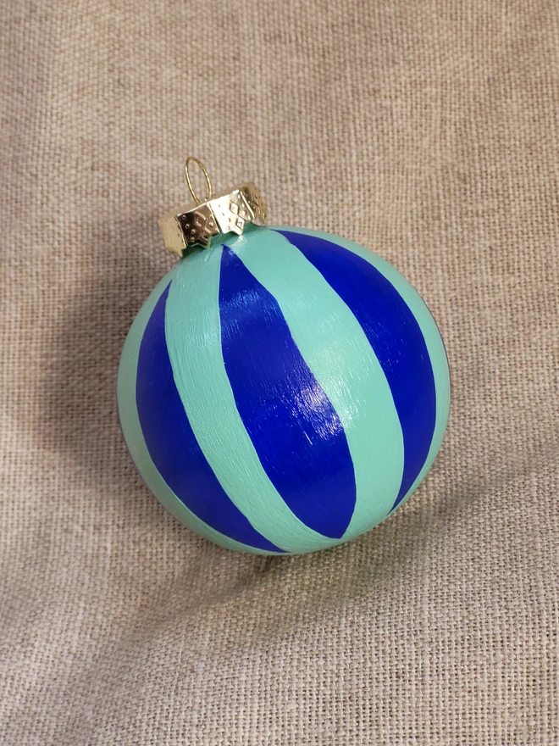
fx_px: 1636
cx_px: 280
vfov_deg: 25.7
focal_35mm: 76
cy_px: 373
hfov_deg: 19.4
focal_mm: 7.12
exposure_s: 1/50
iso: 100
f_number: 2.4
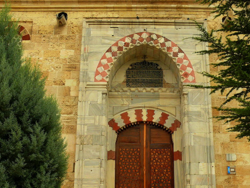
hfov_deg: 34.3
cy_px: 122
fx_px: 404
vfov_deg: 26.0
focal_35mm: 56
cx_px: 145
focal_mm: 8.9
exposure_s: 1/200
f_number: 4
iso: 100
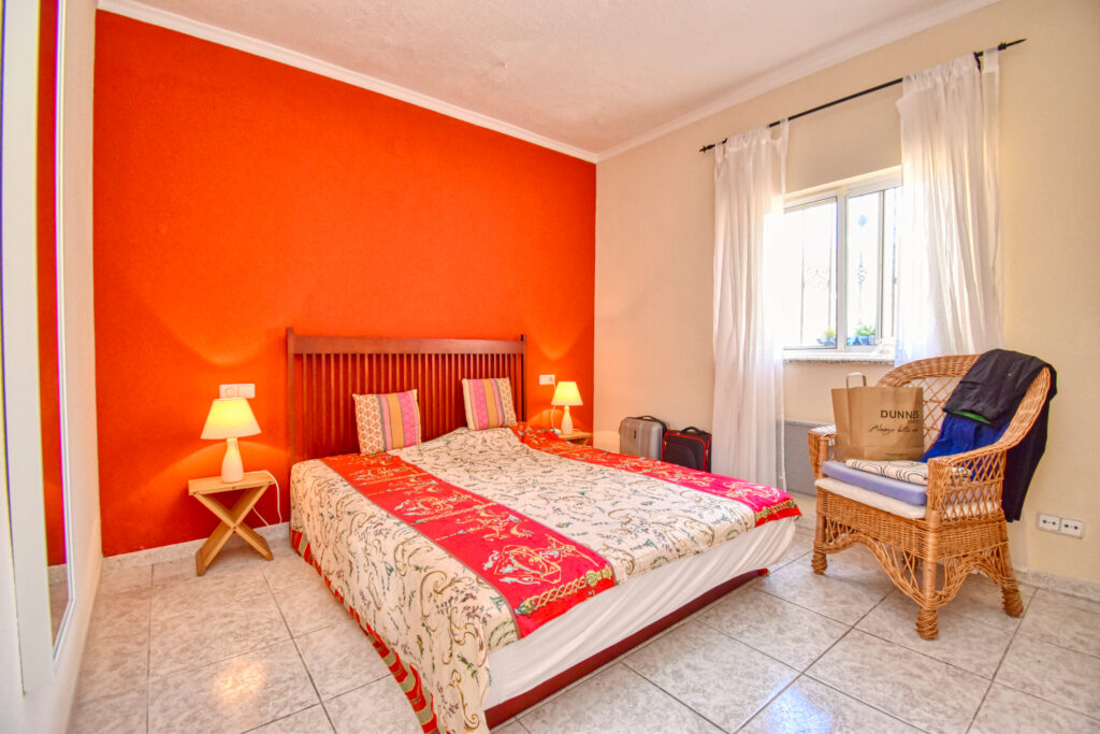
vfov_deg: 77.3
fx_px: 458
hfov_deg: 100.4
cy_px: 367
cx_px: 550
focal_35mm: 15
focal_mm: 10
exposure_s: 1/60
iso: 800
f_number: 4.5
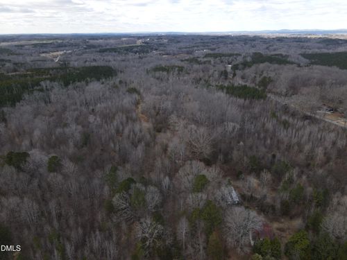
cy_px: 130
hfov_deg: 71.6
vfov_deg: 56.8
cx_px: 174
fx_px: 241
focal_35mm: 24
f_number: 2.8
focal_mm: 4.5
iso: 170
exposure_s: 1/15
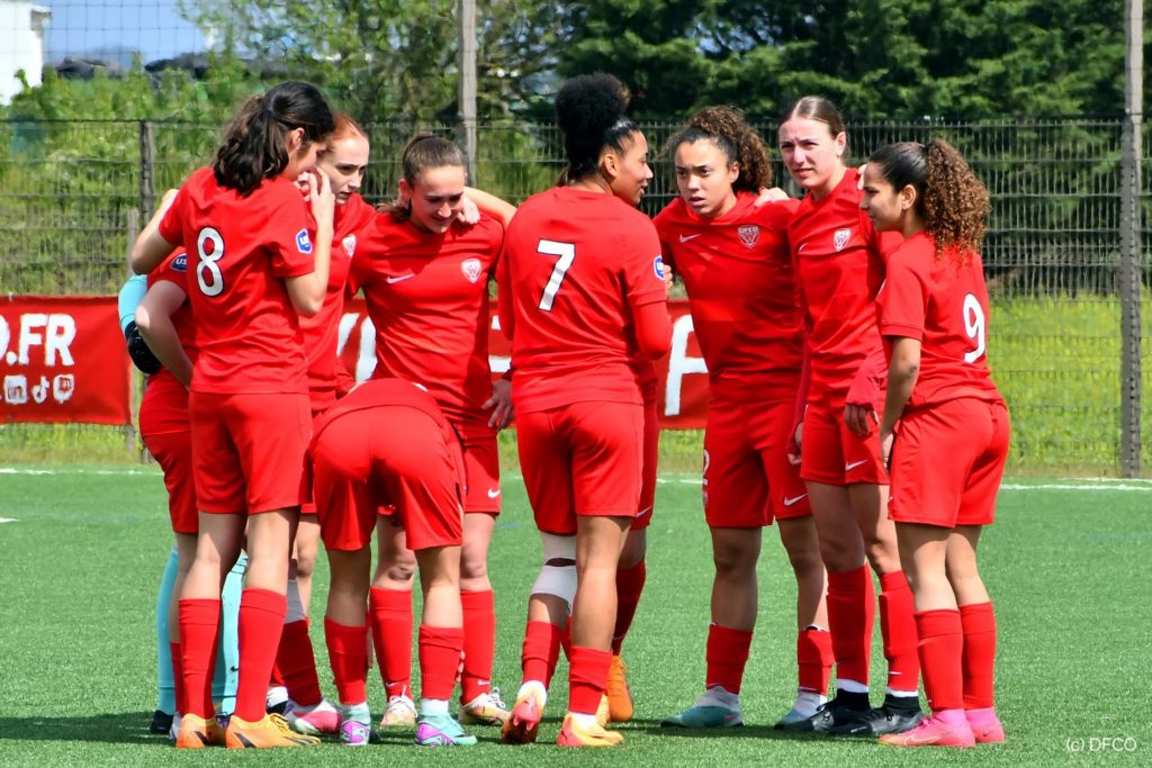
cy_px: 384
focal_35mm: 480
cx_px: 576
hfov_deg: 4.3
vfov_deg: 2.9
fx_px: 15361
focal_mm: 240
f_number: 13
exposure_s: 1/1000
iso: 800
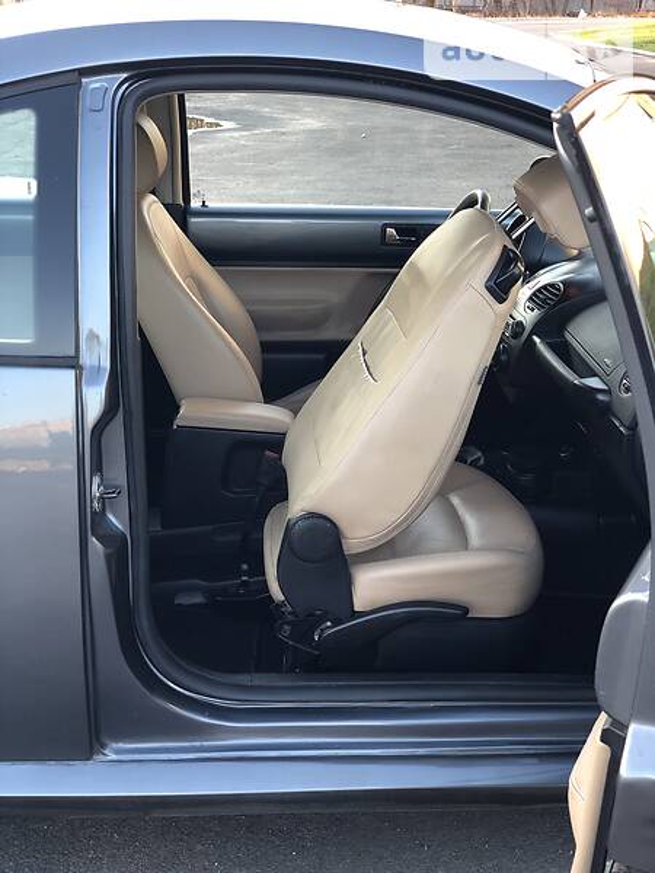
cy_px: 436
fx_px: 1312
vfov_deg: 36.8
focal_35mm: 52
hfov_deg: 28.0
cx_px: 328
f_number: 2.4
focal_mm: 6
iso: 64
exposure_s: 1/60
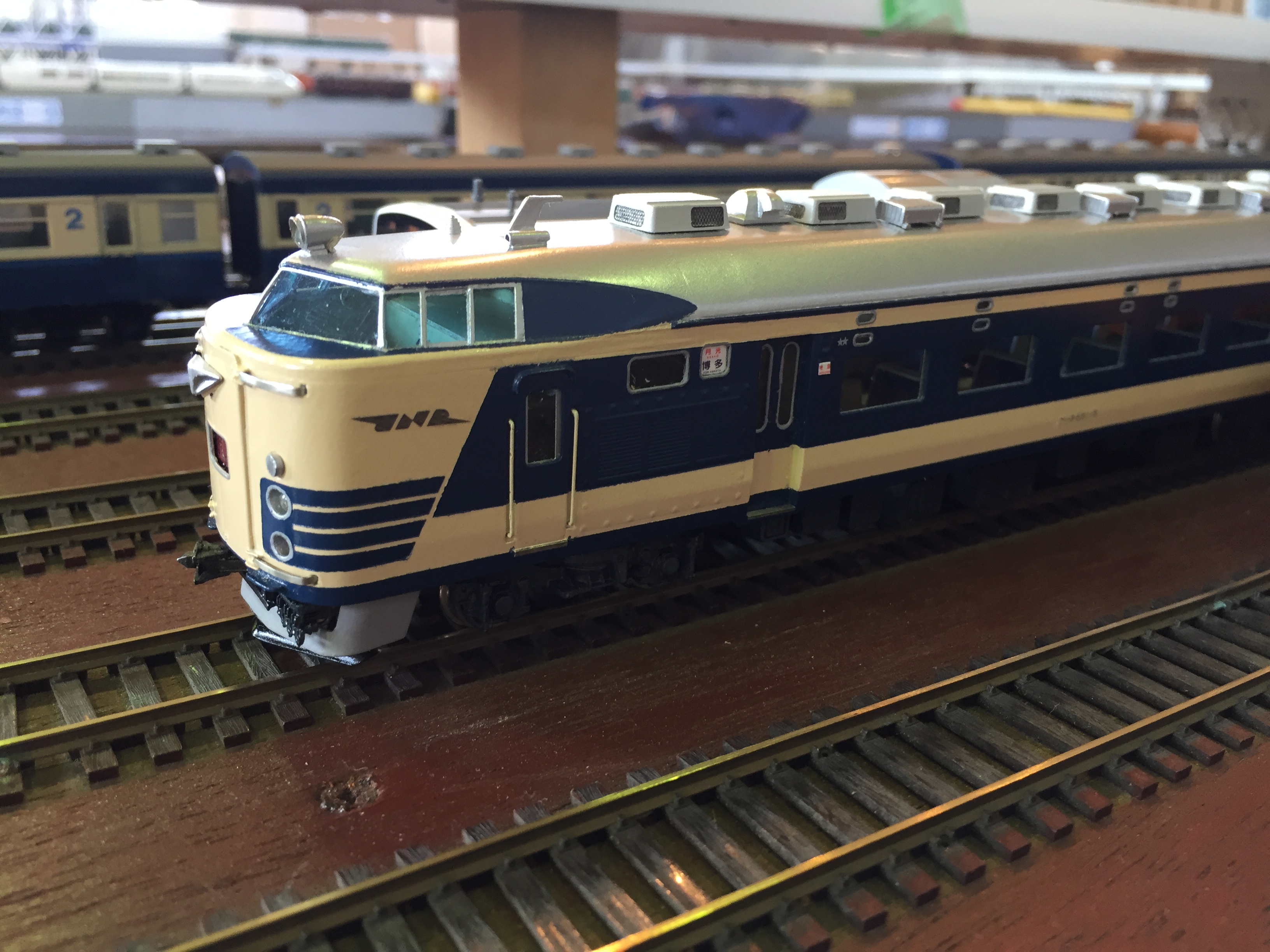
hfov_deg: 61.7
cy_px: 476
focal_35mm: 29
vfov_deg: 48.2
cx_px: 635
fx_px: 1064
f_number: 2.2
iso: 64
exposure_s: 1/30
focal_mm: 4.15
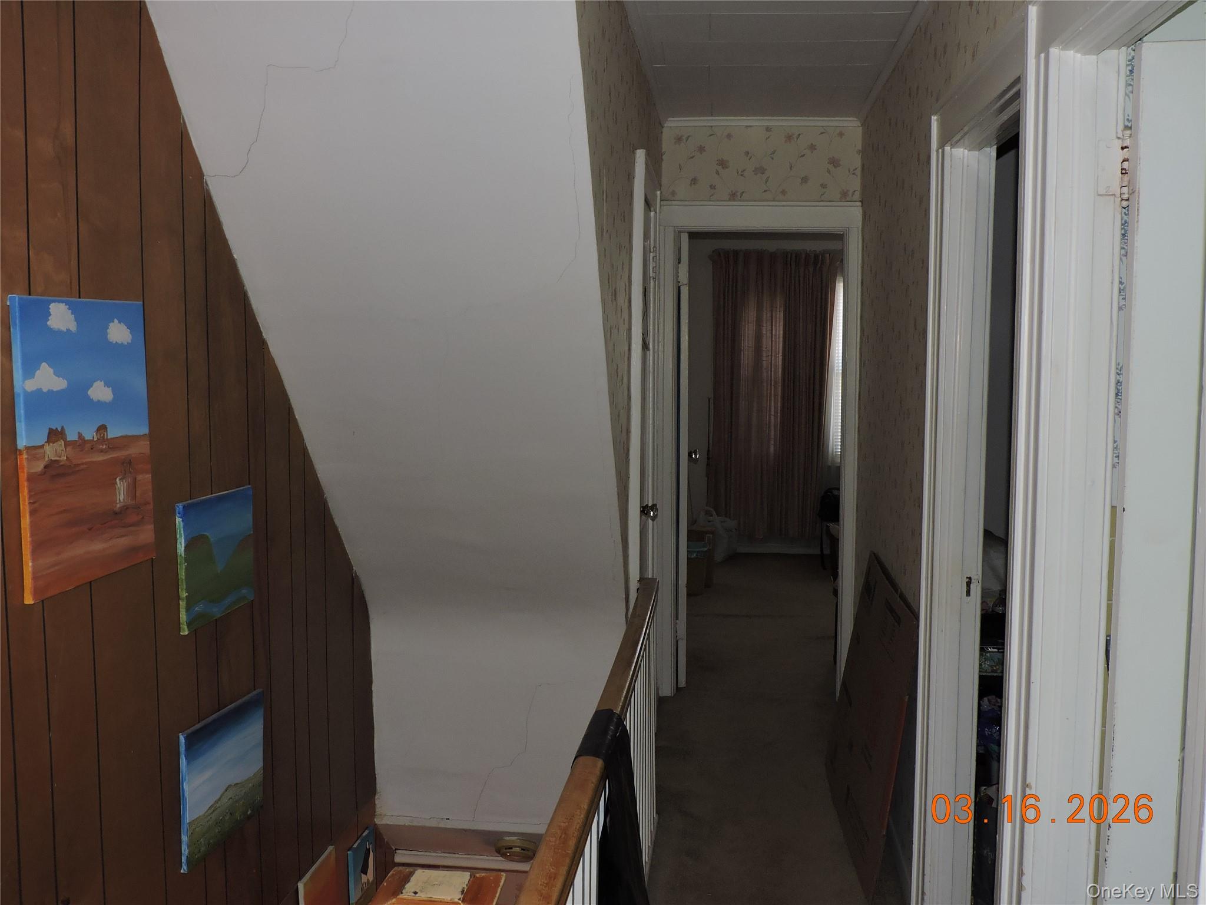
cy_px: 452
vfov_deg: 42.9
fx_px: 1150
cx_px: 603
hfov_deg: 55.4
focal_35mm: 33
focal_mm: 5.9
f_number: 3.2
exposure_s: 1/30
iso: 200
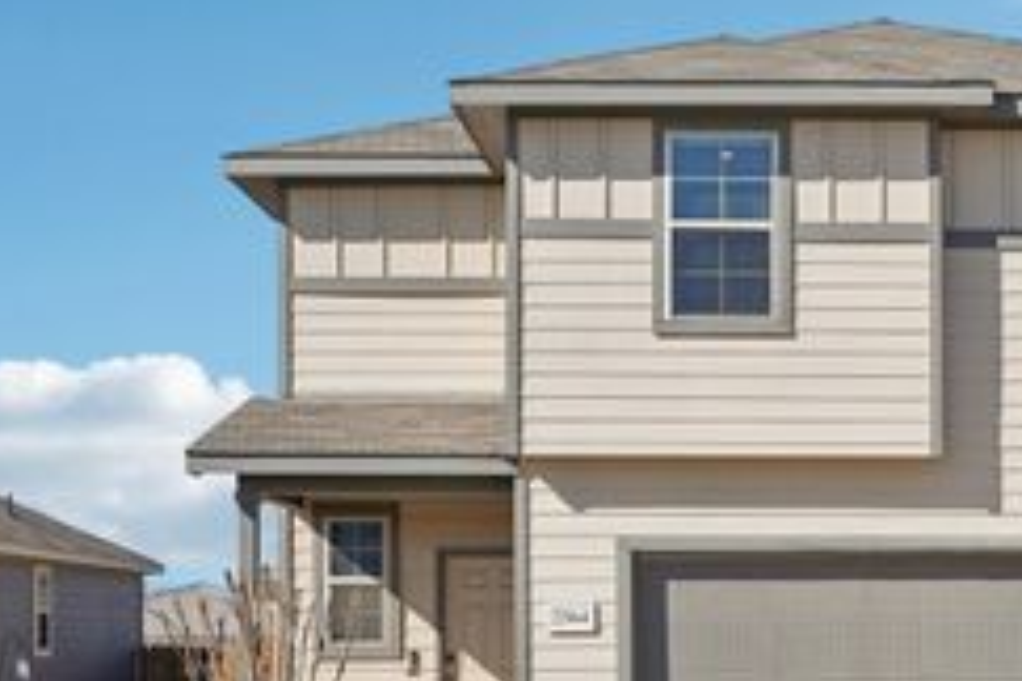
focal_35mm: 68
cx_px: 829
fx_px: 1930
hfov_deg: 29.0
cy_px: 380
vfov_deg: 20.0
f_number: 8
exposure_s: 1/640
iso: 100
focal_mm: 33
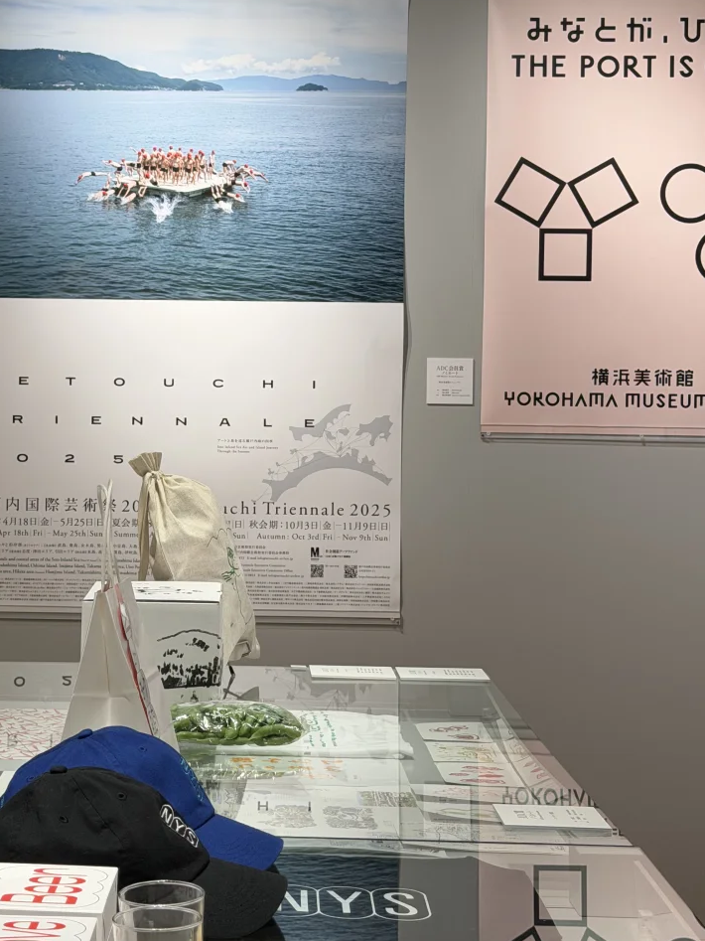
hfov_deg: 20.0
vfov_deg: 26.6
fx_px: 1983
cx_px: 177
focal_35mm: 73
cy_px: 391
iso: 50
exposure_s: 1/141
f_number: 1.78
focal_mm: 6.76
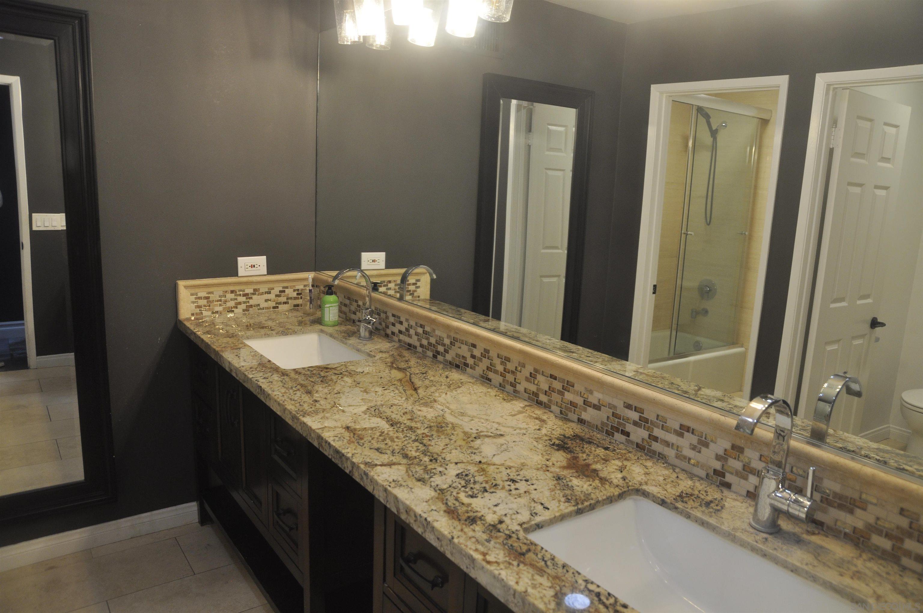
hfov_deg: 41.2
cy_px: 306
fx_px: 1229
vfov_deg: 28.0
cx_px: 462
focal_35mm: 48
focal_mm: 32
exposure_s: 1/60
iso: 400
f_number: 4
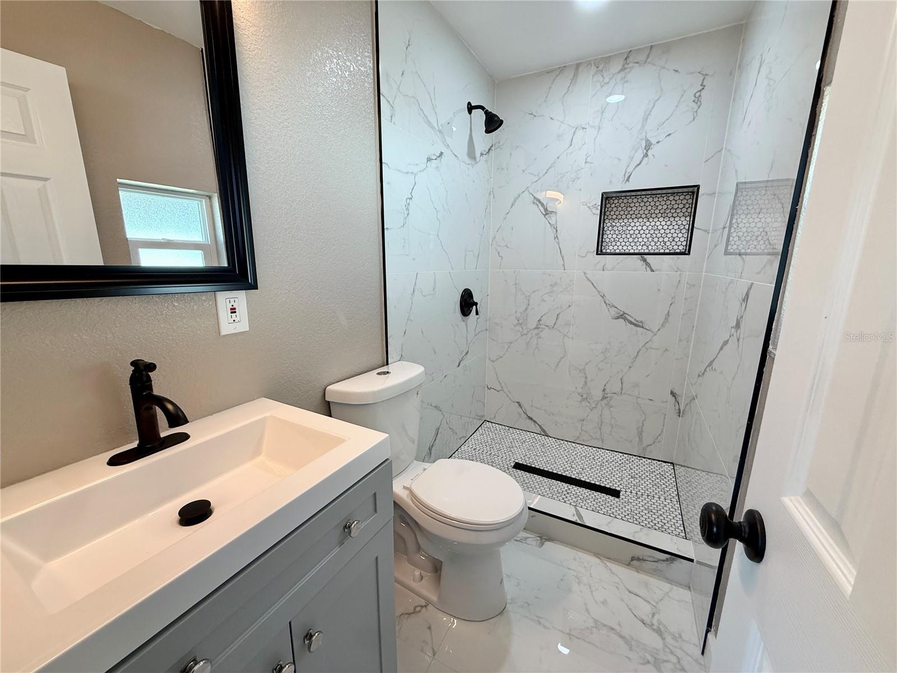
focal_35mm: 14
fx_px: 363
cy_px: 336
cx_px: 448
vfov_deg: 85.7
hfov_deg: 102.1
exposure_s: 1/120
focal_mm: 2.22
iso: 160
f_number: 2.2
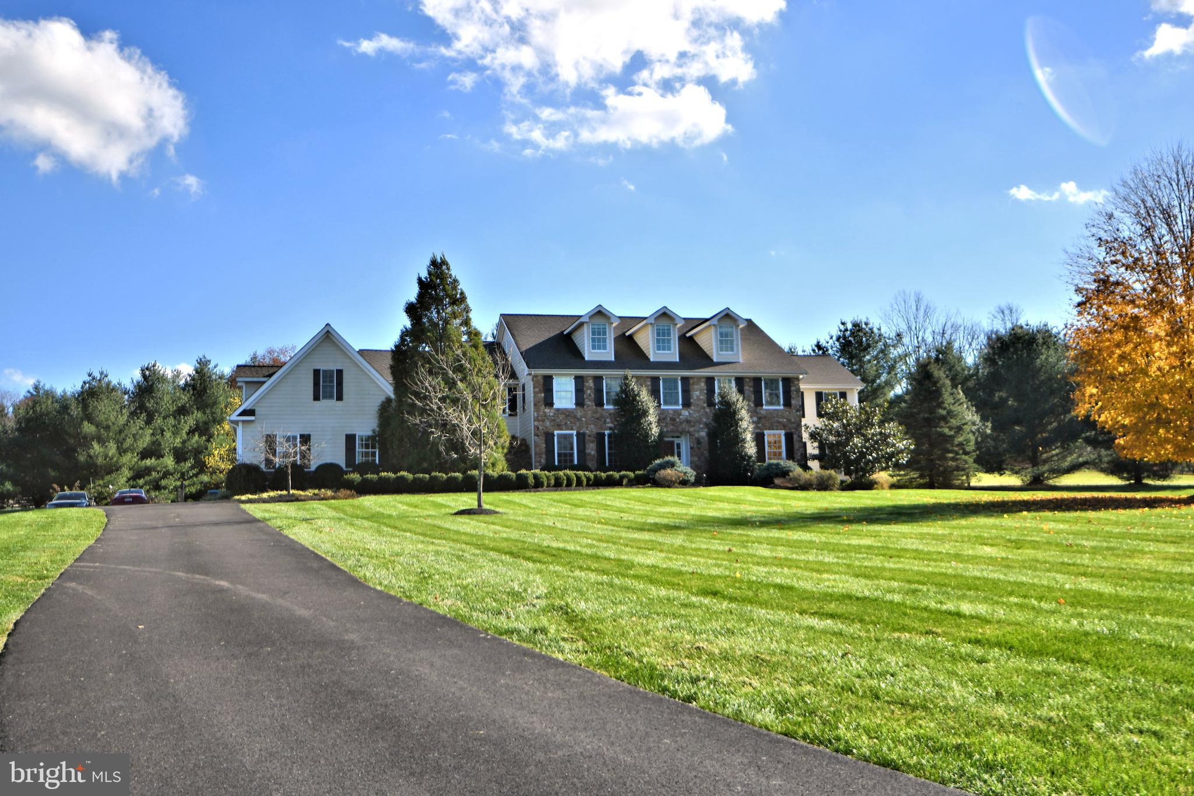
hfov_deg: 53.1
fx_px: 1194
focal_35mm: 36
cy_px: 398
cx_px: 597
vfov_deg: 36.9
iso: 200
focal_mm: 24
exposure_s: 1/1250
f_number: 4.5
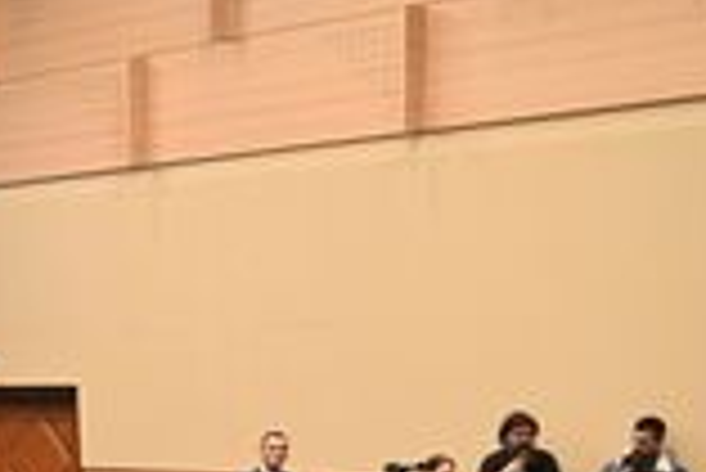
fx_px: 2100
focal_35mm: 107
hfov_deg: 14.8
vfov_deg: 12.5
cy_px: 569
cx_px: -791
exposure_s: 1/200
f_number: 4.5
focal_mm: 24
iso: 5000
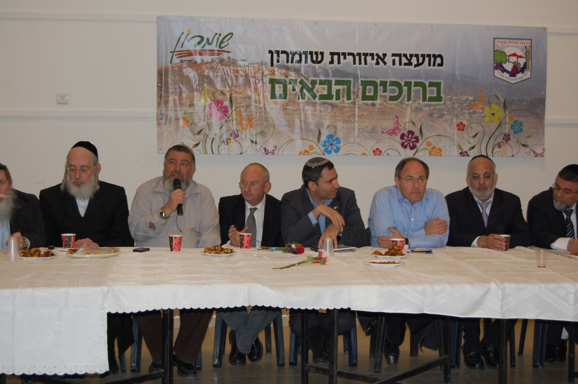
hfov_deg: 33.4
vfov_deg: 22.6
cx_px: 289
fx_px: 962
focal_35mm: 60
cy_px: 192
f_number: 5
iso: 400
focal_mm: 40
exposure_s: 1/60
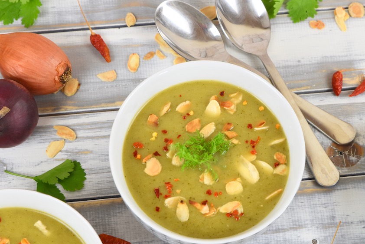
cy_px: 138
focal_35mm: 124
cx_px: 215
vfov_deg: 11.1
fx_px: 1258
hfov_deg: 16.5
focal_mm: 68
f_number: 5
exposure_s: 1/100
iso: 400
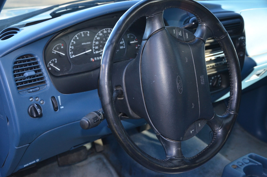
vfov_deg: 29.7
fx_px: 333
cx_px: 134
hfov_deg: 43.7
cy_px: 88
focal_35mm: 45
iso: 800
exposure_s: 1/60
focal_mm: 30
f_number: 4.2
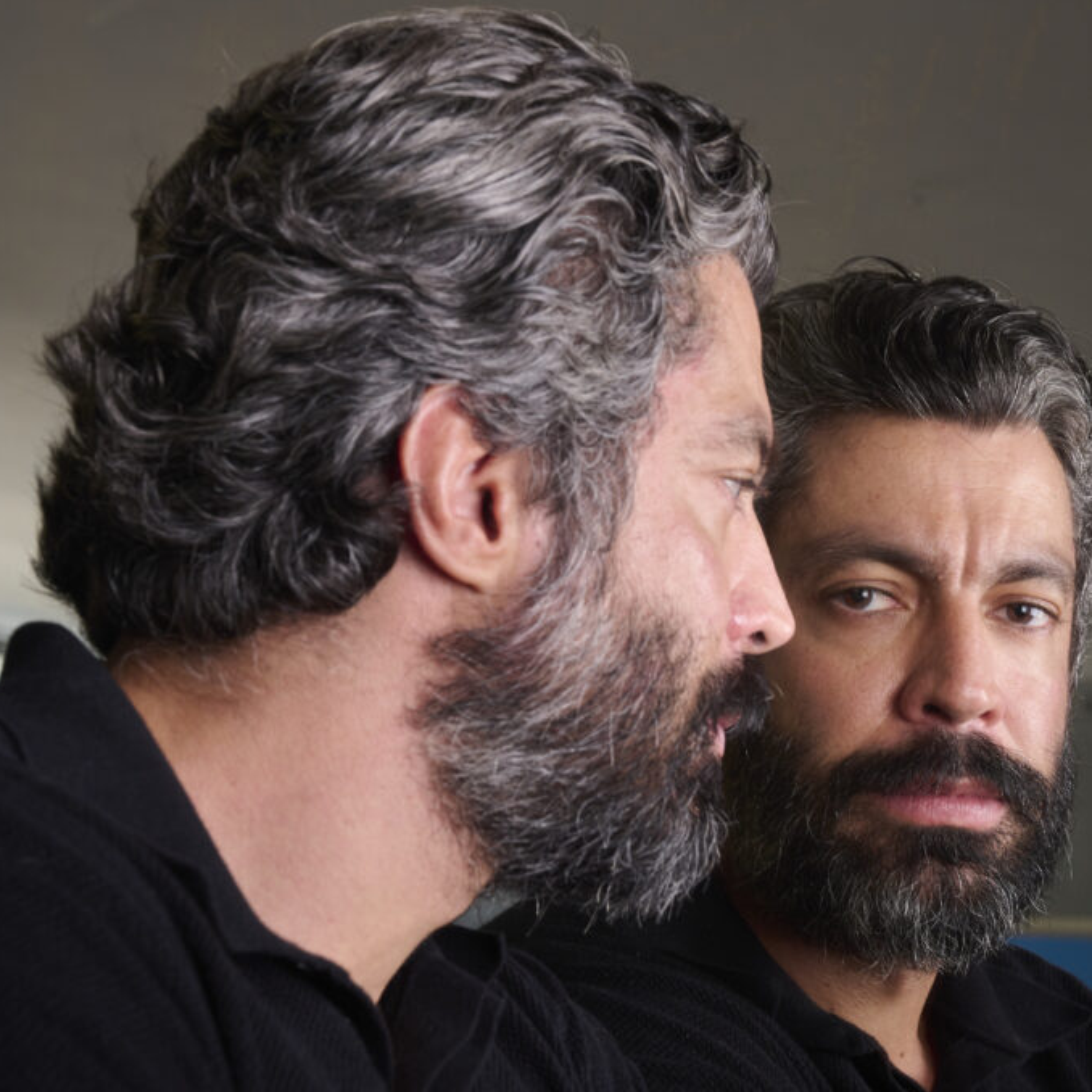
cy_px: 545
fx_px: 2427
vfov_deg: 25.4
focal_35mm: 68
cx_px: 701
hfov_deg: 25.3
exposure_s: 1/20
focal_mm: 53
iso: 200
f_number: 8
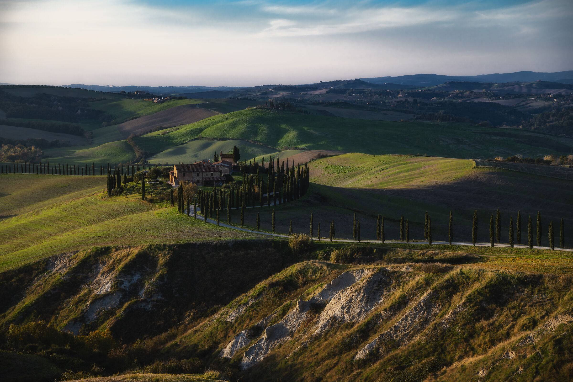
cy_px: 191
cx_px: 286
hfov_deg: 26.0
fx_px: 1241
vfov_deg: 17.5
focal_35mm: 78
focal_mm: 78
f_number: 5.6
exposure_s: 1/125
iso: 64
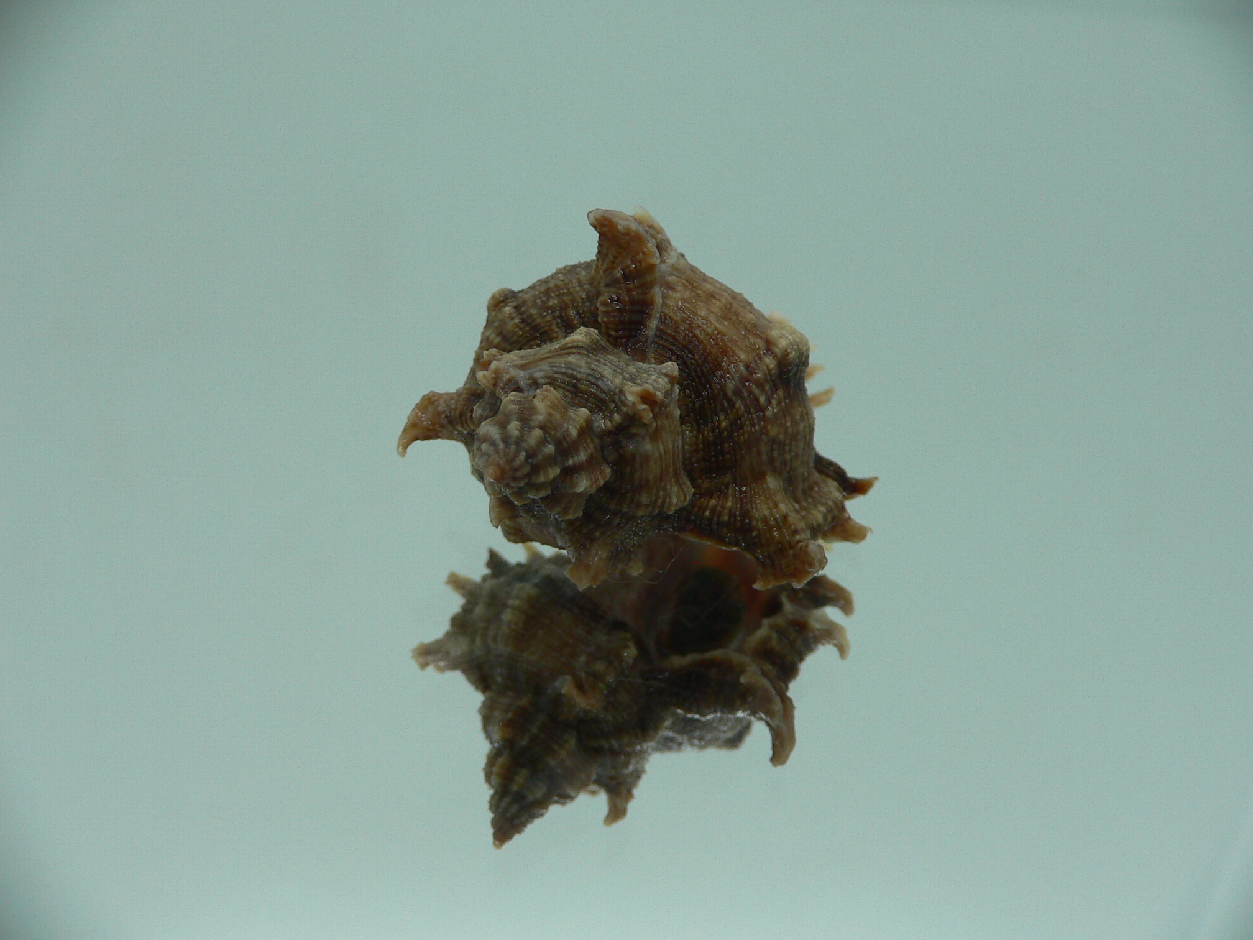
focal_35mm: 35
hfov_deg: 52.6
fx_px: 1267
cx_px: 626
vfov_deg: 40.7
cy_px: 470
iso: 80
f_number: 2.8
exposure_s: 1/60
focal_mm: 4.6
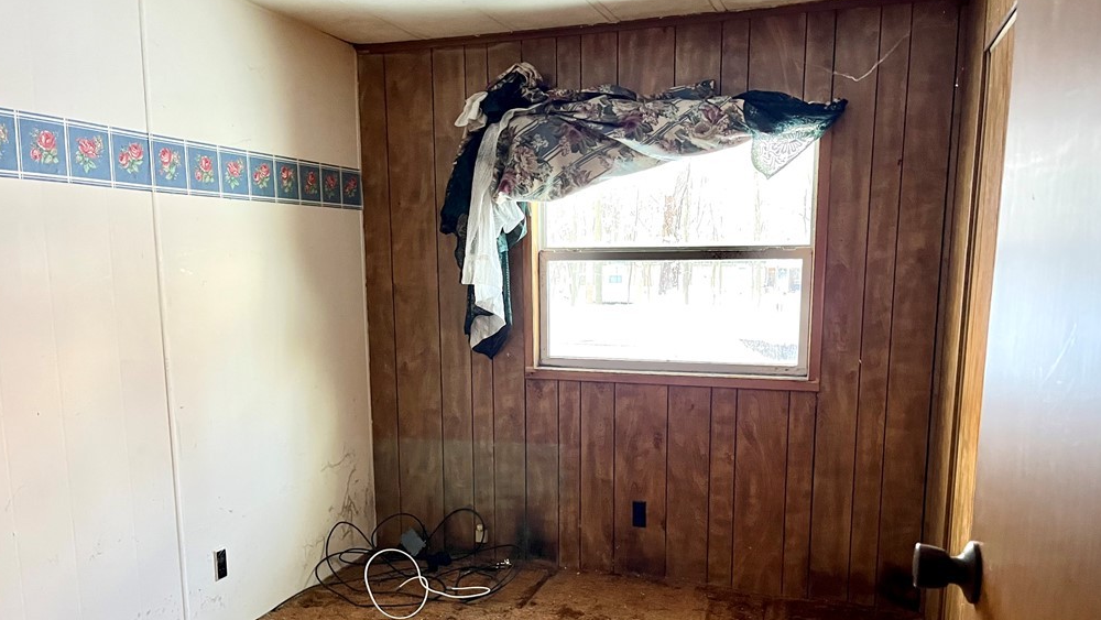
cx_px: 550
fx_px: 847
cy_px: 409
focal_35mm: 29
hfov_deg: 66.1
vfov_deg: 39.8
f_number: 1.6
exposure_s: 1/40
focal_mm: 5.1
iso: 500
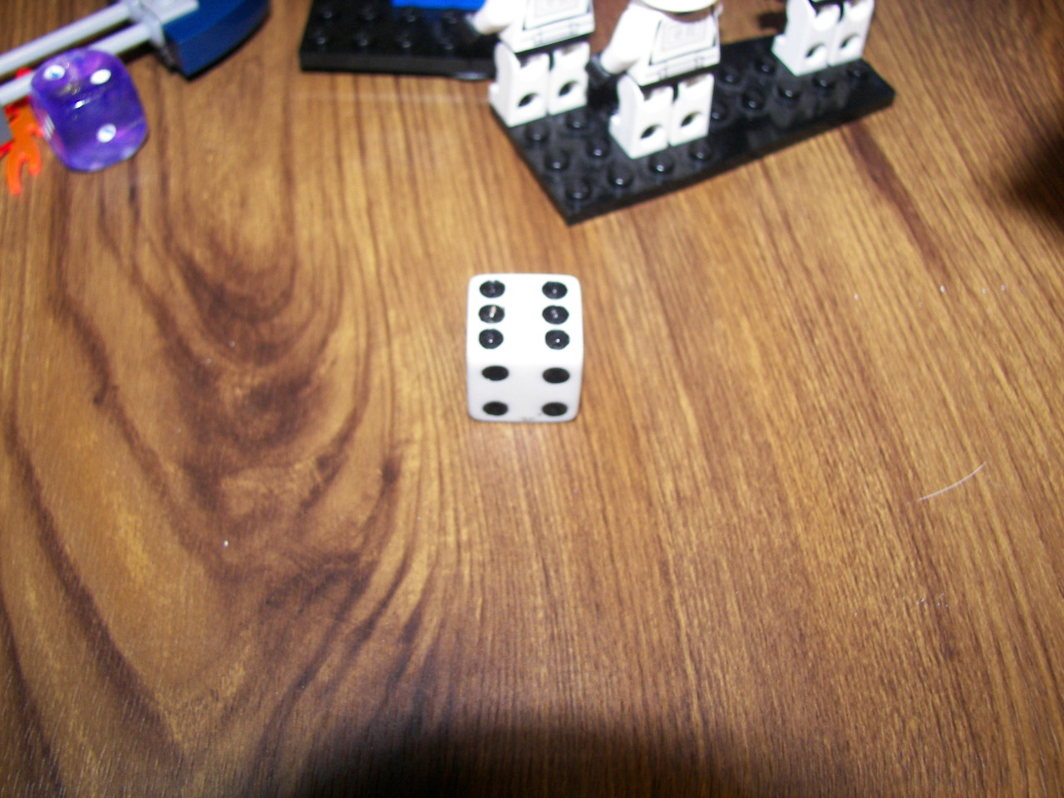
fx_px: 1107
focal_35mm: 36
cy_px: 399
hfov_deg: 51.4
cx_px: 532
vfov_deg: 39.7
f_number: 2.8
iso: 100
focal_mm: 6
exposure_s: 1/30
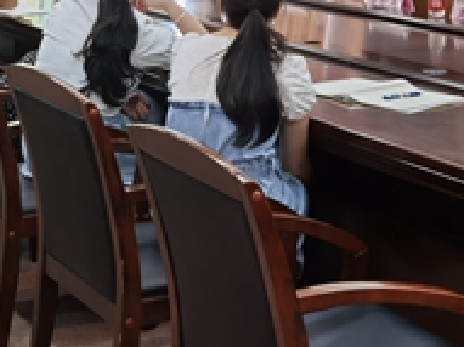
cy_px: -78
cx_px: 66
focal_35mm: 102
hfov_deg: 19.0
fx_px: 1366
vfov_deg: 14.0
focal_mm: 6.71
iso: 100
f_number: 1.9
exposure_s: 1/50
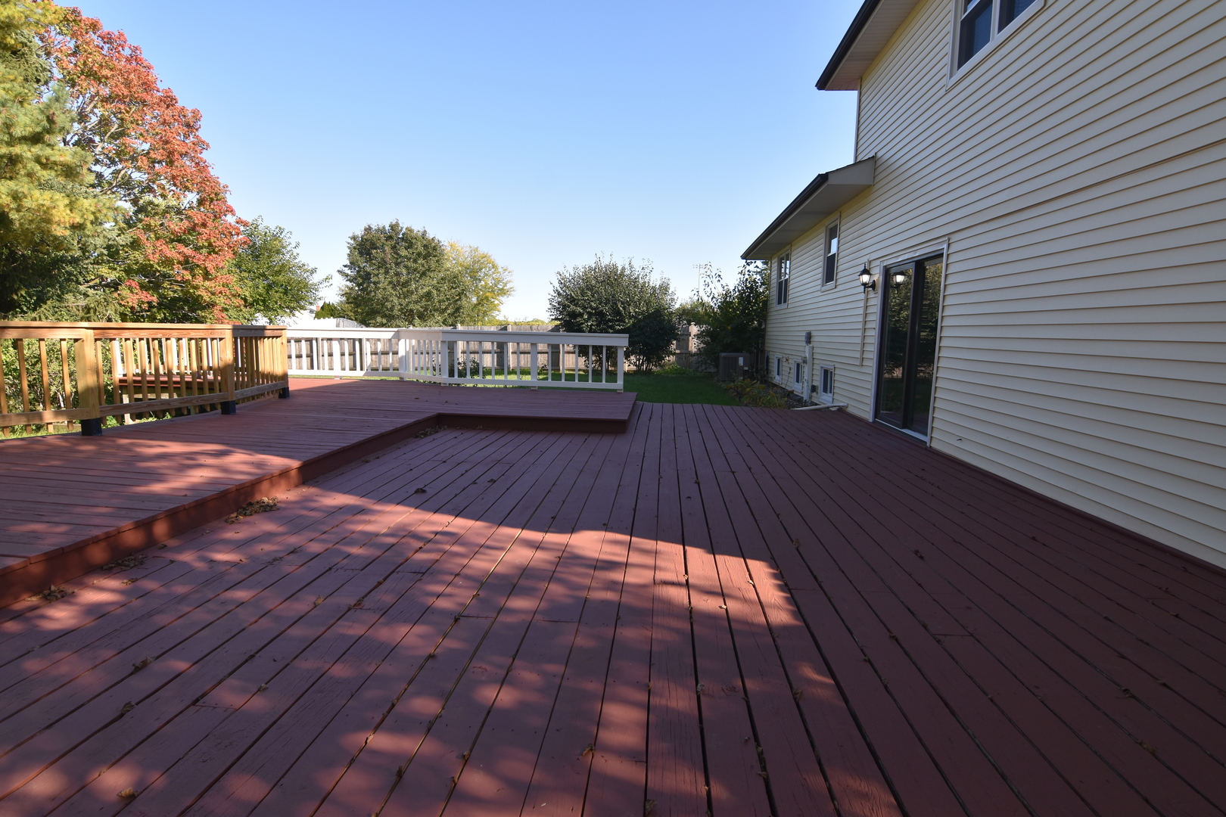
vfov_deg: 67.4
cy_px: 408
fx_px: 613
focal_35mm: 18
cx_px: 613
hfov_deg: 90.0
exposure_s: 1/250
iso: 200
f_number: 7.1
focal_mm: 12
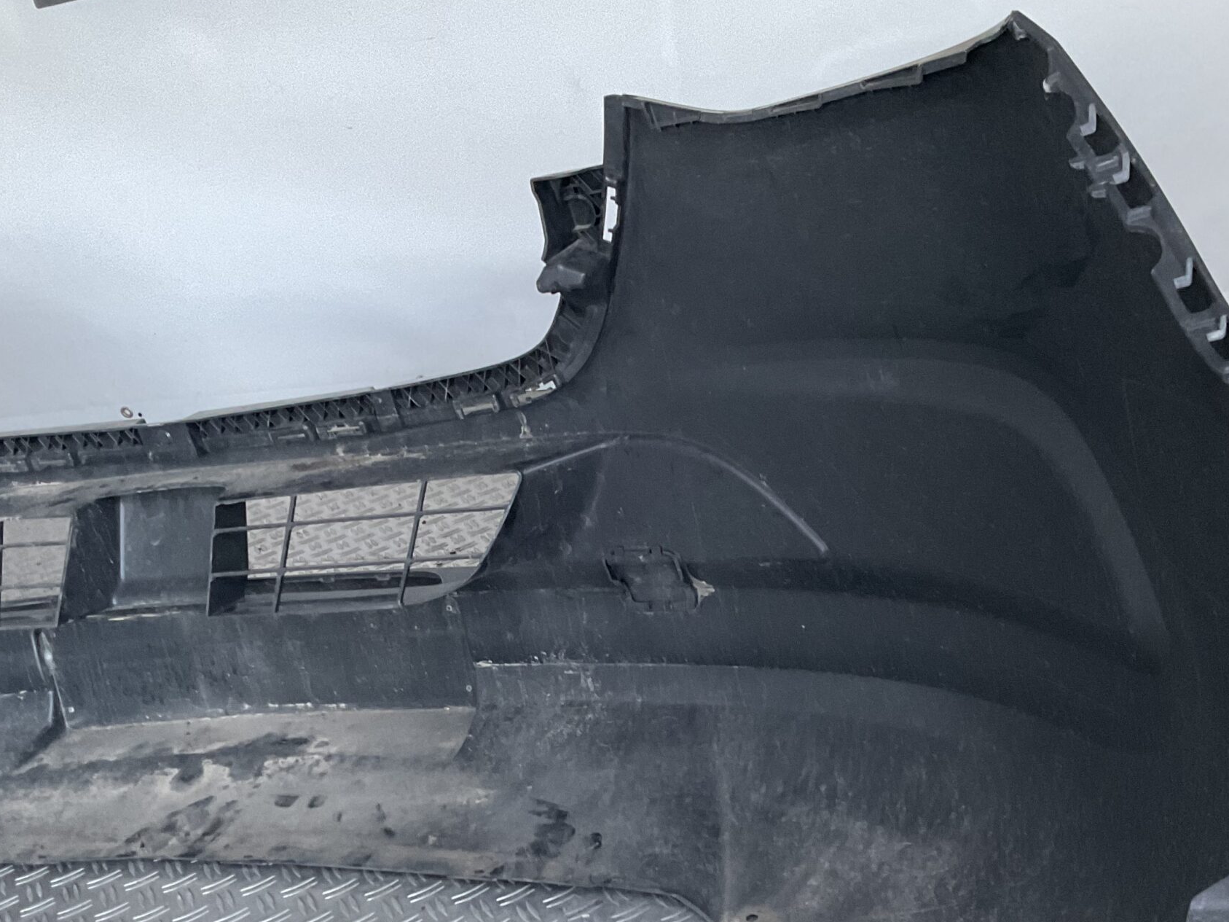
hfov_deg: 42.9
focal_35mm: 44
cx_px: 648
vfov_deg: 32.6
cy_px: 624
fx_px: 1562
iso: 125
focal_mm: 3
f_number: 1.8
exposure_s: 1/60
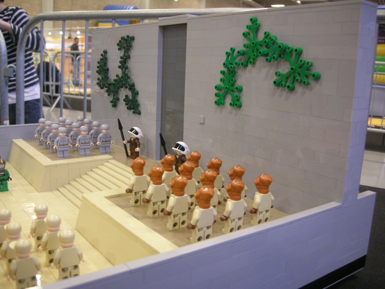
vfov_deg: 39.7
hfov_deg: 51.4
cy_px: 144
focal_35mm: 36
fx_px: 400
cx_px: 192
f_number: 2.7
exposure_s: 1/14.8
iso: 400
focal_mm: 7.5
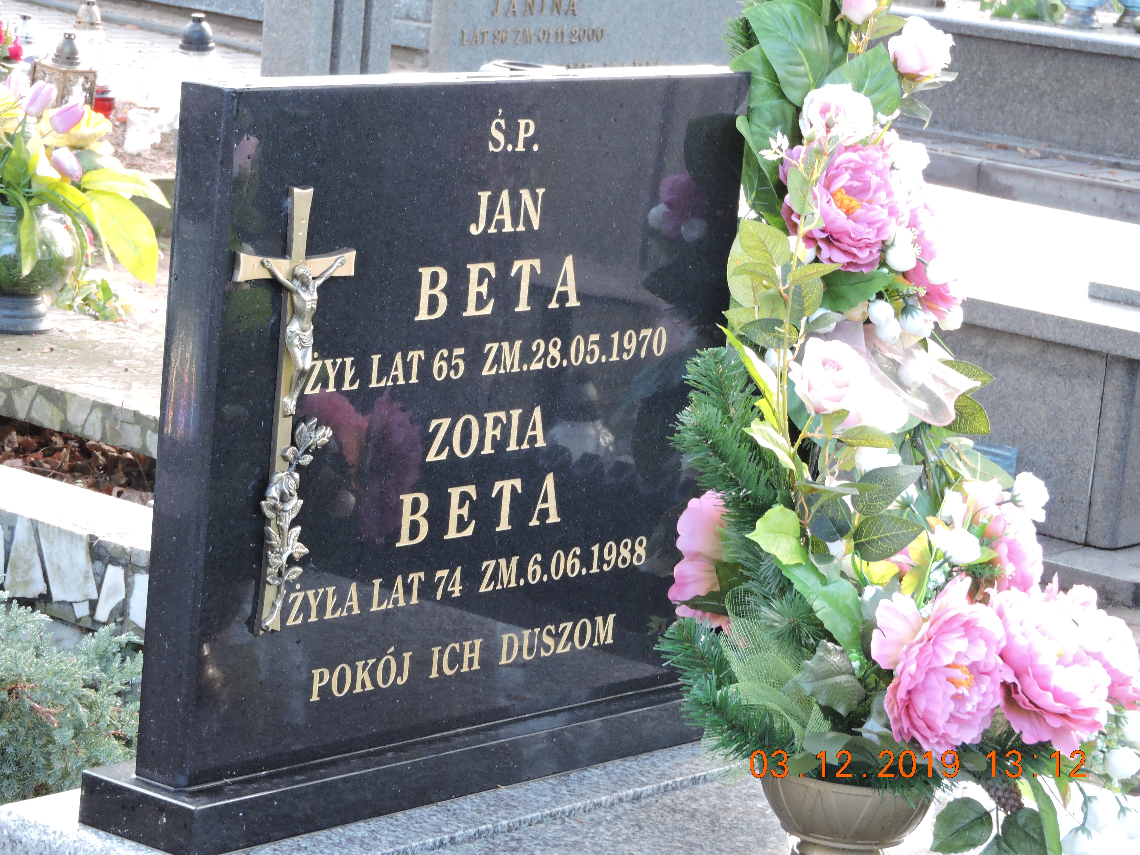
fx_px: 4117
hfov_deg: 15.8
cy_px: 428
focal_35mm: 125
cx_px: 570
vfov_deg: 11.9
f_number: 5
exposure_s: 1/60
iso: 400
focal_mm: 22.4
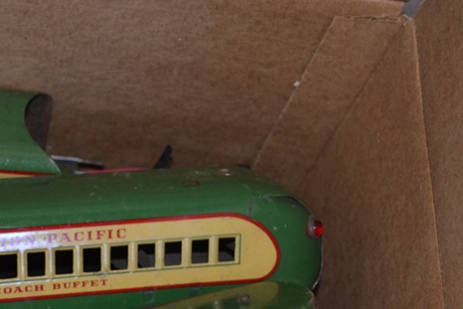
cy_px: 327
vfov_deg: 13.1
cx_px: 65
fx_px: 1325
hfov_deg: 19.5
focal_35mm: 103
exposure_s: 1/60
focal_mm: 32
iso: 1400
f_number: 4.8
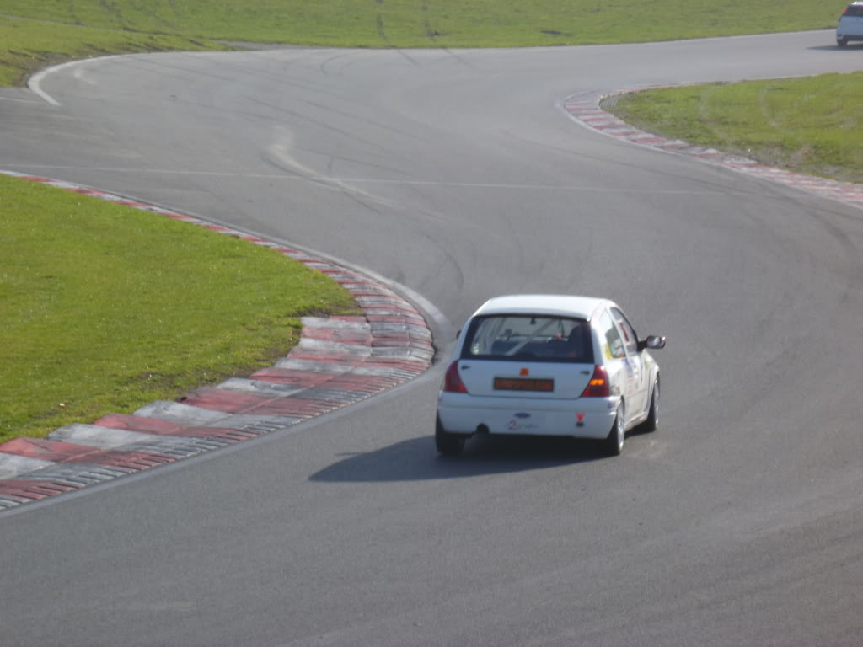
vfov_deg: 6.6
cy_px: 324
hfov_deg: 8.8
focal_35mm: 224
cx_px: 432
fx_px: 5584
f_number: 5.9
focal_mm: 40
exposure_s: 1/250
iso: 80
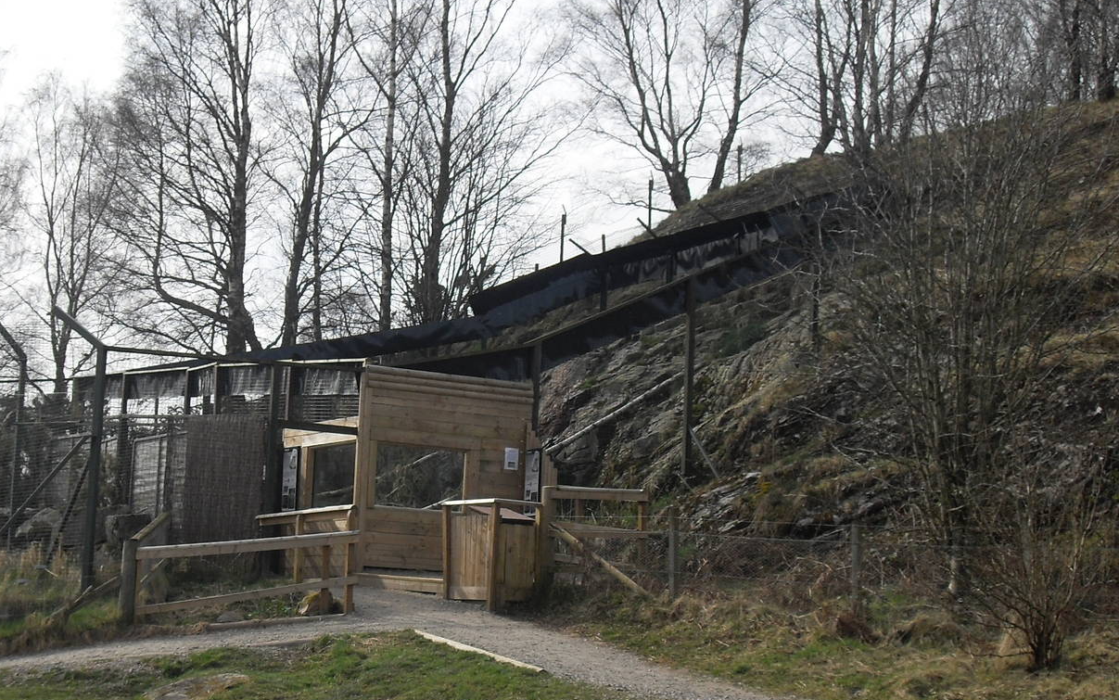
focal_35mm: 59
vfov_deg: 21.9
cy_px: 462
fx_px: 1800
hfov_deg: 34.5
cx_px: 481
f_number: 9.5
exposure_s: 1/90
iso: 80
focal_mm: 7.1
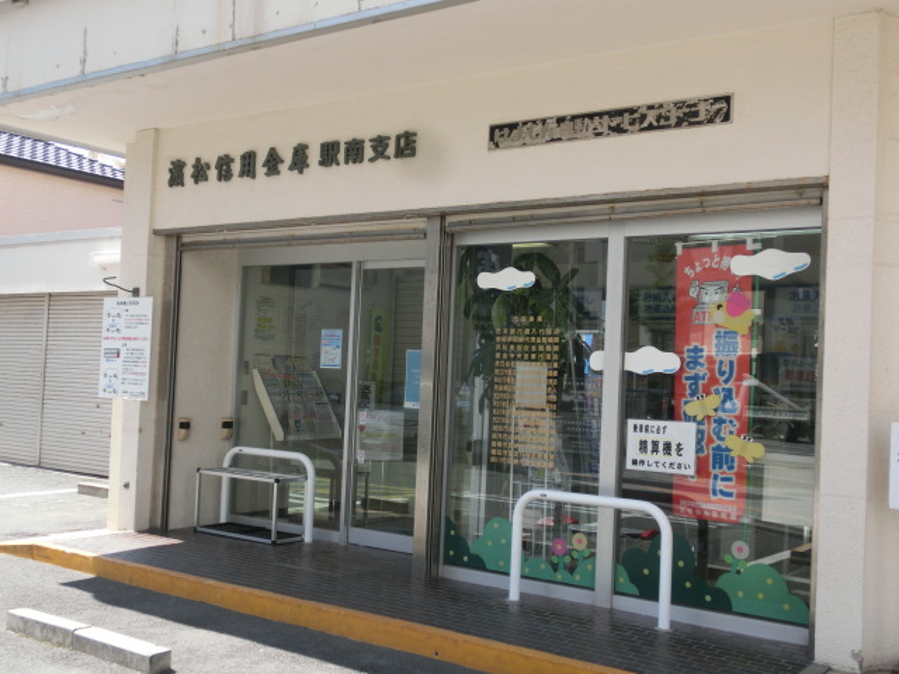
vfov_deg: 37.7
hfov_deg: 49.0
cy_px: 337
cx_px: 450
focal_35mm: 38
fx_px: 987
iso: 80
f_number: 3.9
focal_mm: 6.67
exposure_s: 1/320
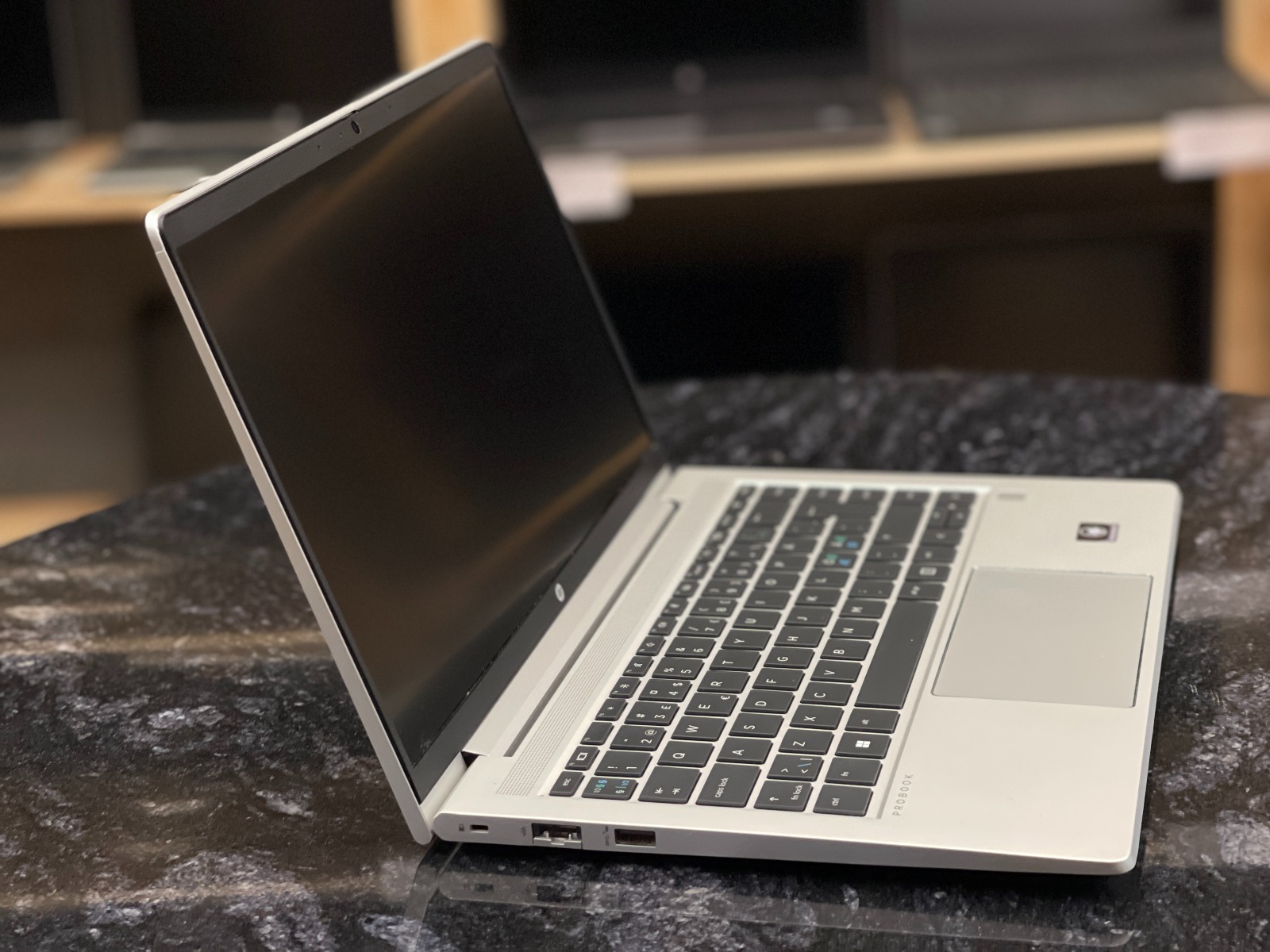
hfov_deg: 30.3
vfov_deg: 22.9
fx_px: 2348
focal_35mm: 64
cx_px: 635
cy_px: 476
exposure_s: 1/61
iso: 250
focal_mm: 7.5
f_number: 2.2
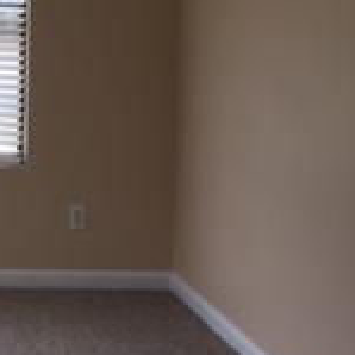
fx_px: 1276
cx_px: -136
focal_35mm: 110
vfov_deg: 15.7
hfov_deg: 15.0
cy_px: 38
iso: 32
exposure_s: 1/120
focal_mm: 4.15
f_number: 2.2
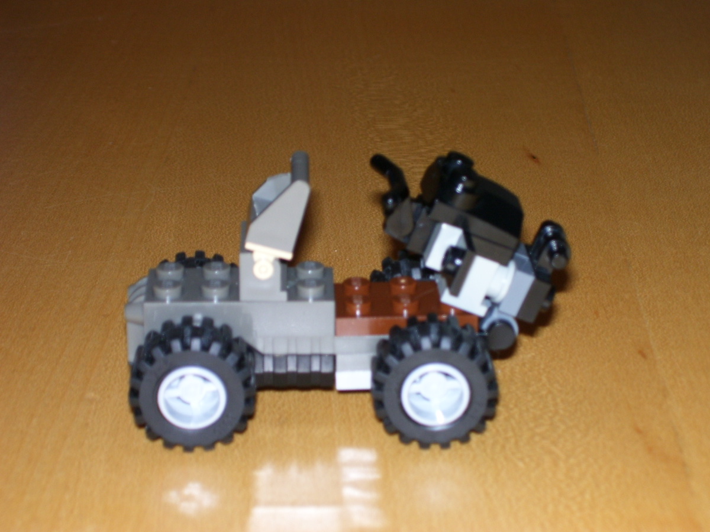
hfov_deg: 18.2
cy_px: 266
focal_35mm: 108
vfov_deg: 13.7
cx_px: 355
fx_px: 2215
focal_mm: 18
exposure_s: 1/90
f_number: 4.6
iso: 80
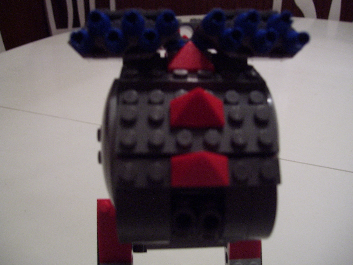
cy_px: 132
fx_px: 367
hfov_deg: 51.4
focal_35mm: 36
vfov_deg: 39.7
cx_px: 176
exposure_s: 1/20
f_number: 2.7
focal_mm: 6
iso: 160
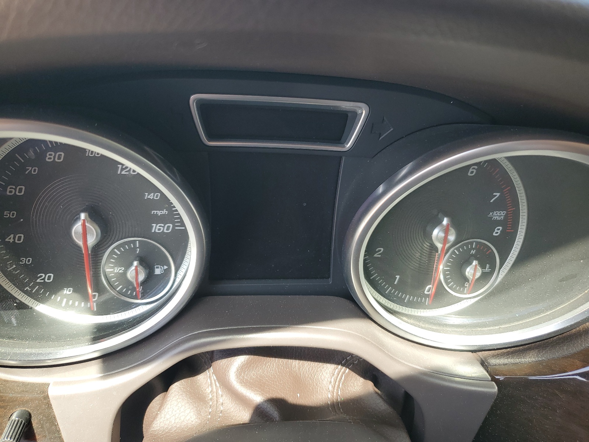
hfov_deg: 67.3
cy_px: 221
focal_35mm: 26
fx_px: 442
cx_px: 294
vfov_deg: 53.1
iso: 50
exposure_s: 1/208
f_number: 1.5
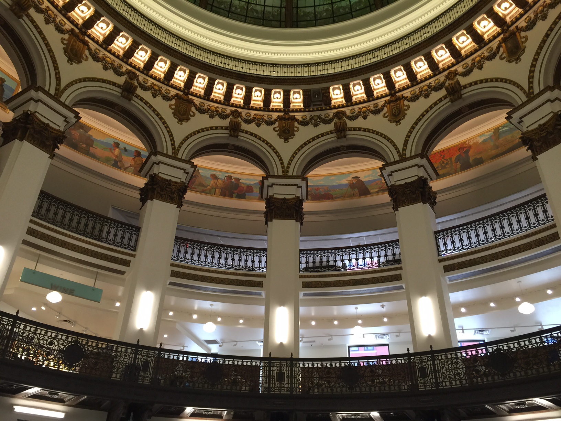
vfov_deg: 48.2
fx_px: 470
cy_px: 210
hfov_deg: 61.7
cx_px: 280
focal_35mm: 29
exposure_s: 1/15
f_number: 2.2
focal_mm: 4.15
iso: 32
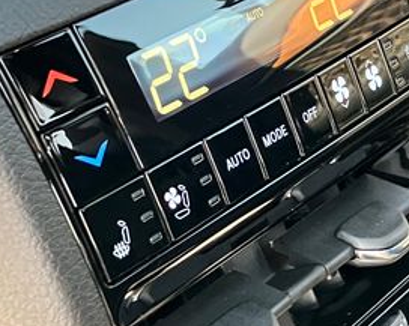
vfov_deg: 14.9
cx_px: 323
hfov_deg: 18.5
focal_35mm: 103
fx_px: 1245
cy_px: 248
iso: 200
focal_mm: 3.99
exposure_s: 1/60
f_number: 1.8
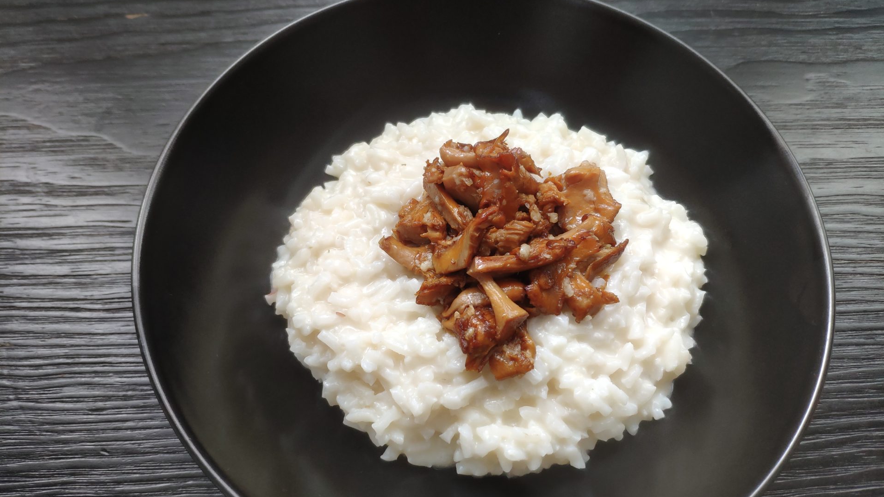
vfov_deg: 49.4
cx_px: 443
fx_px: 539
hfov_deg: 78.7
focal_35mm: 23
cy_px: 271
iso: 457
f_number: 1.8
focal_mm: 4.22
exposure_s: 1/50
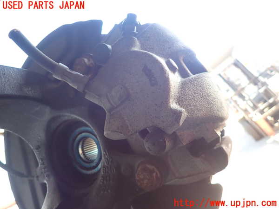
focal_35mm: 25
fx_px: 201
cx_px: 140
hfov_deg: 69.4
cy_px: 104
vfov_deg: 54.9
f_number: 2
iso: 160
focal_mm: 4.5
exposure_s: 1/60
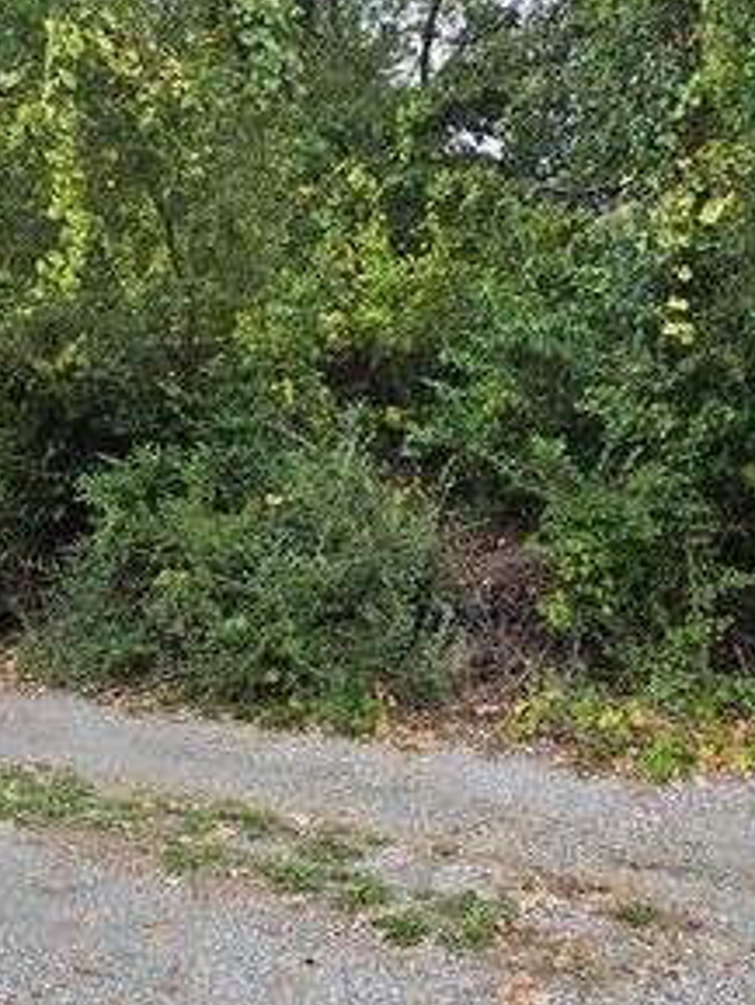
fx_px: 872
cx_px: 386
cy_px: 523
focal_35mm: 30
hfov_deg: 46.8
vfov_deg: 59.9
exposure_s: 1/184
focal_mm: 2.2
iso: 50
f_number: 2.2
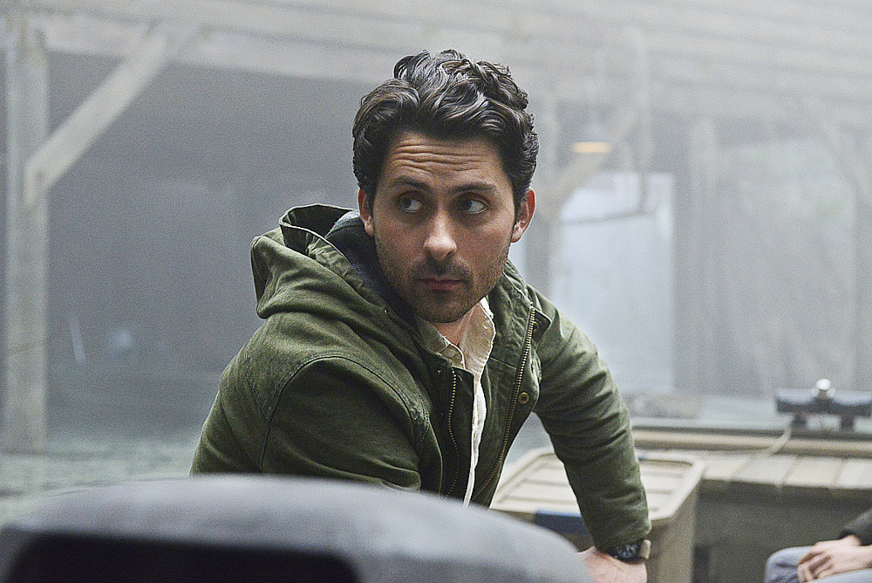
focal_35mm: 70
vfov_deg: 19.5
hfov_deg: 28.8
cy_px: 292
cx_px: 436
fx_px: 1696
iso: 6400
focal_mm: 70
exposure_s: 1/320
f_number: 5
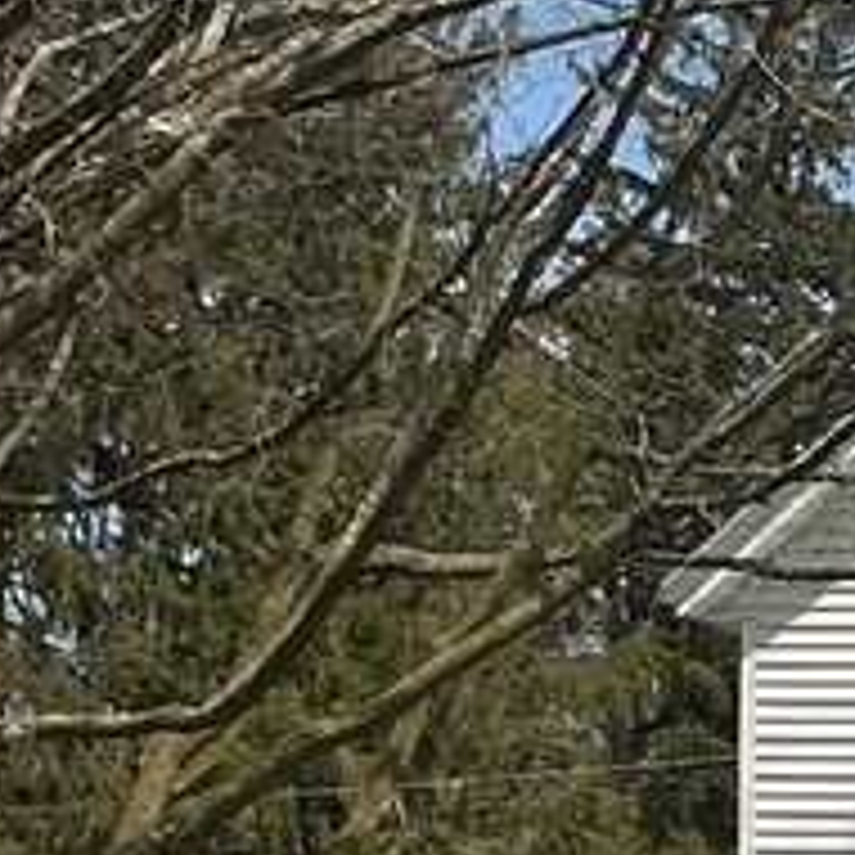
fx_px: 3856
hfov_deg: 11.7
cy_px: 1269
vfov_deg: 12.1
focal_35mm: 138
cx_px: 1512
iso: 25
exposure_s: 1/2538
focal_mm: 3
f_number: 1.8
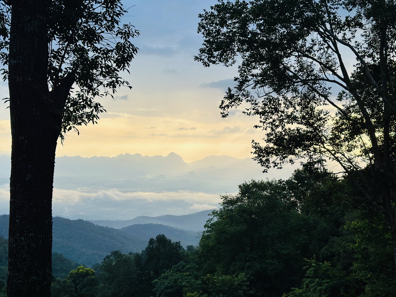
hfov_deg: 39.7
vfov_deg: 30.3
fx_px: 549
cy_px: 148
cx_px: 198
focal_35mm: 48
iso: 80
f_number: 1.78
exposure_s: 1/1030
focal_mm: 6.86
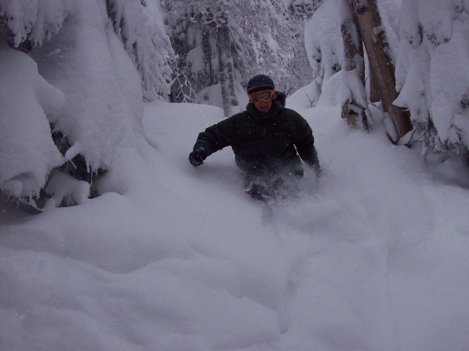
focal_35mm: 45
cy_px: 176
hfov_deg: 42.1
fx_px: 609
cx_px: 234
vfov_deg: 32.2
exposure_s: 1/381
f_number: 5.4
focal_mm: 7.6
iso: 160
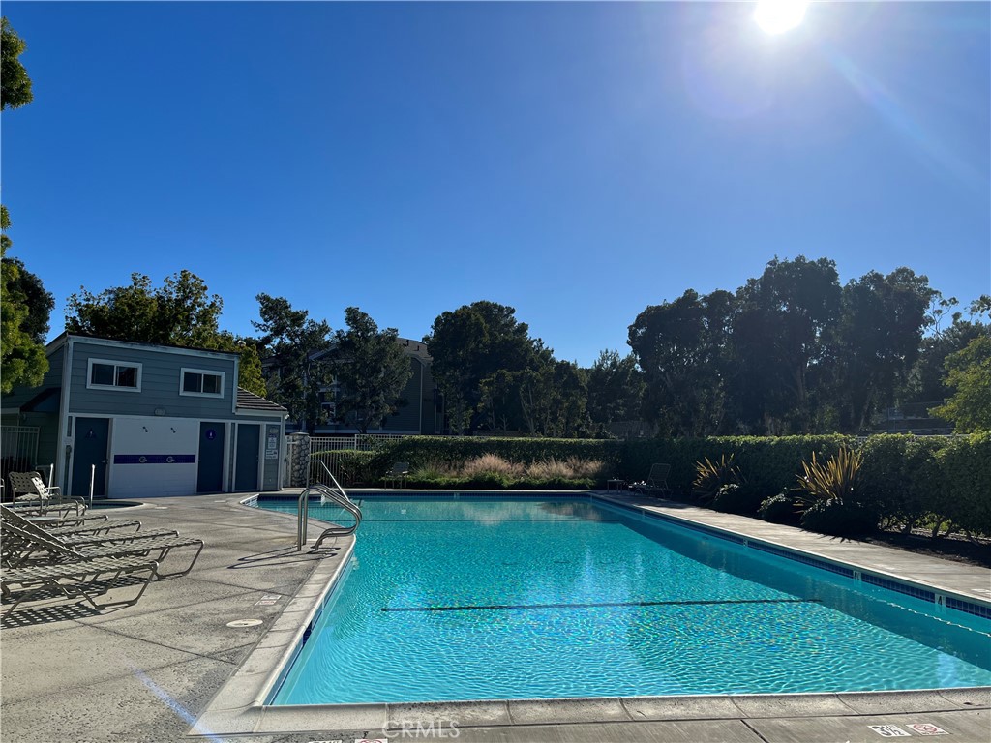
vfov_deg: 53.1
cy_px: 372
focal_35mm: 26
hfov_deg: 67.3
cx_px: 496
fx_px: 744
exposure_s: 1/6494
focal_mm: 5.1
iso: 50
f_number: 1.6
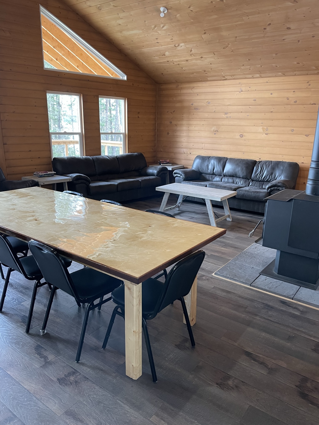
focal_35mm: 26
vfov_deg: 67.3
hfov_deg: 53.1
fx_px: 319
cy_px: 212
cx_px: 160
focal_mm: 4.2
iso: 320
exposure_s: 1/60
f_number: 1.6
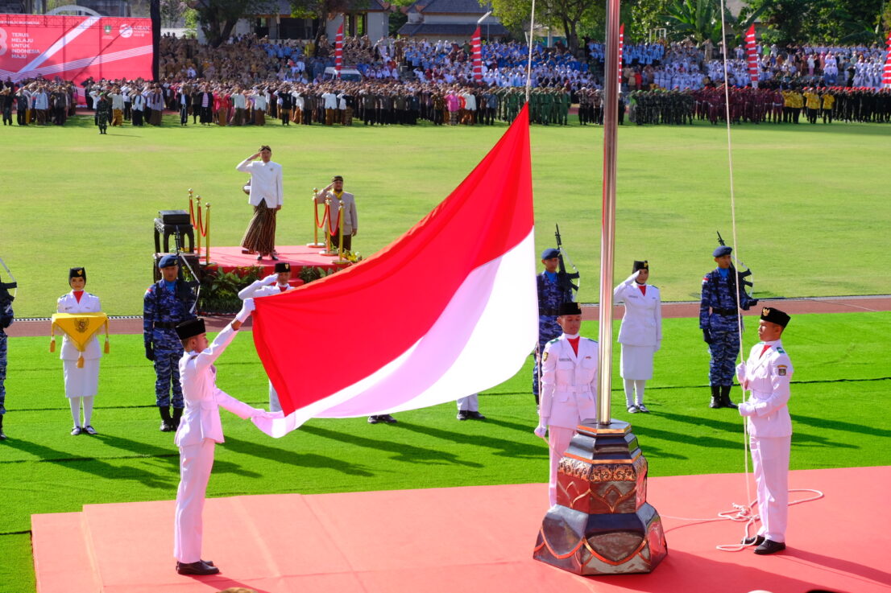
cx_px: 446
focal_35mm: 70
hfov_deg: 28.8
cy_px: 296
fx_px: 1732
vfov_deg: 19.5
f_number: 5.6
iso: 320
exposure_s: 1/500
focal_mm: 46.6
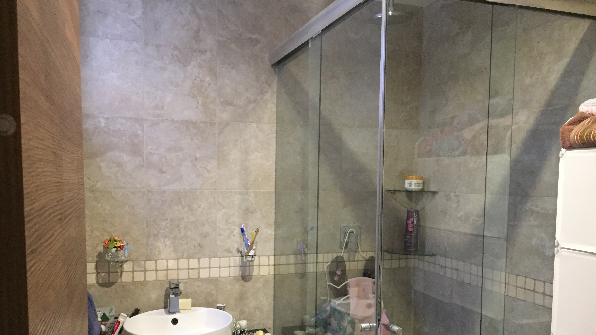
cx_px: 299
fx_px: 506
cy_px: 222
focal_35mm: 32
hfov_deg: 61.0
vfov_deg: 36.3
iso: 320
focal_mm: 4.15
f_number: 2.2
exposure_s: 1/15
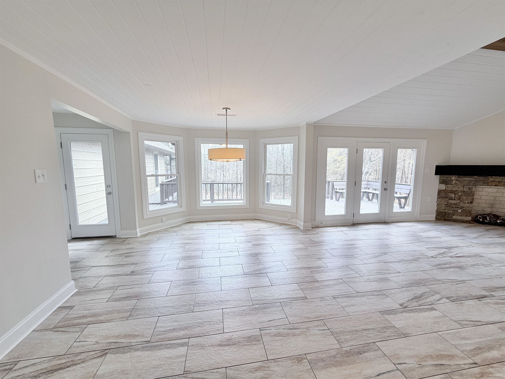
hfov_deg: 102.1
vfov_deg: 85.7
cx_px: 252
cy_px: 190
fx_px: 204
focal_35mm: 14
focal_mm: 2.22
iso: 64
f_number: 2.2
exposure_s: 1/120
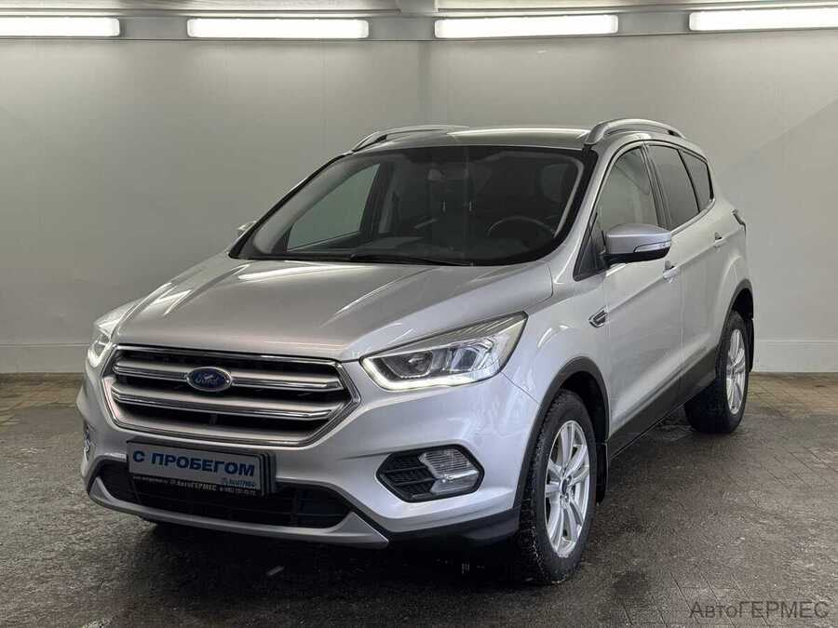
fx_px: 1162
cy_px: 314
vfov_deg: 30.3
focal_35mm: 48
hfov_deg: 39.7
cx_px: 419
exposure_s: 1/121
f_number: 1.78
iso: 50
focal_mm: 6.76
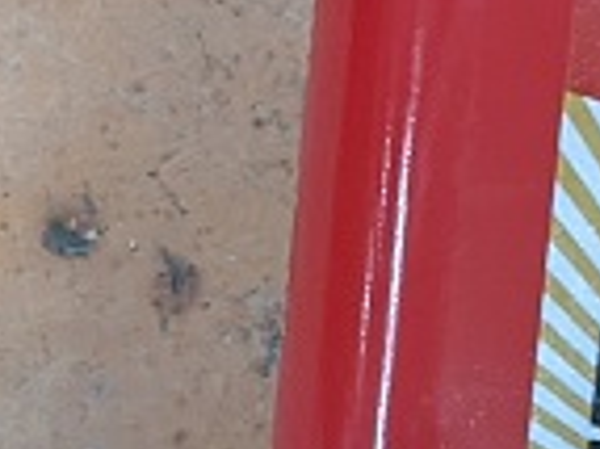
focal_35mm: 213
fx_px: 3689
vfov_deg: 6.8
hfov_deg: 9.3
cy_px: 825
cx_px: 459
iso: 284
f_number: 1.8
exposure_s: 1/59.9
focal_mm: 4.44
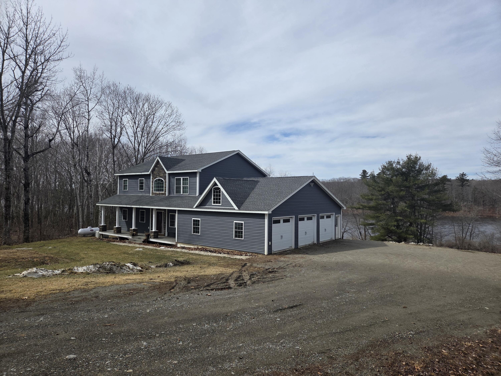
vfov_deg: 58.9
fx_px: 333
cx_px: 250
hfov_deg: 73.9
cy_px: 188
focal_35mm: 23
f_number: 1.8
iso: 80
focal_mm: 5.4
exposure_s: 1/7328
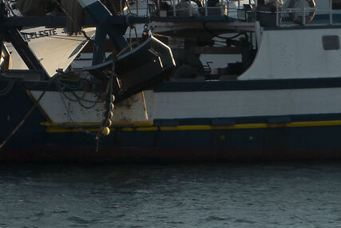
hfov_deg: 5.2
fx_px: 3724
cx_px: -211
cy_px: -47
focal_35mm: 393
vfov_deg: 3.5
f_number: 14
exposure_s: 1/160
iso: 200
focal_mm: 70
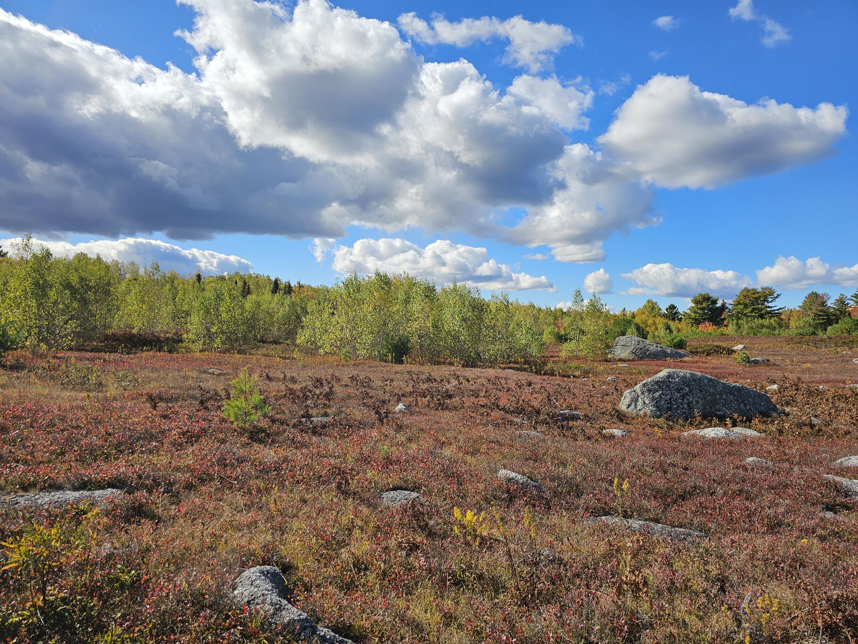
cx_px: 429
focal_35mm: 23
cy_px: 322
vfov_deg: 58.9
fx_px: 570
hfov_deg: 73.9
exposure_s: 1/1081
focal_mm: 6.3
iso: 10
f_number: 1.7
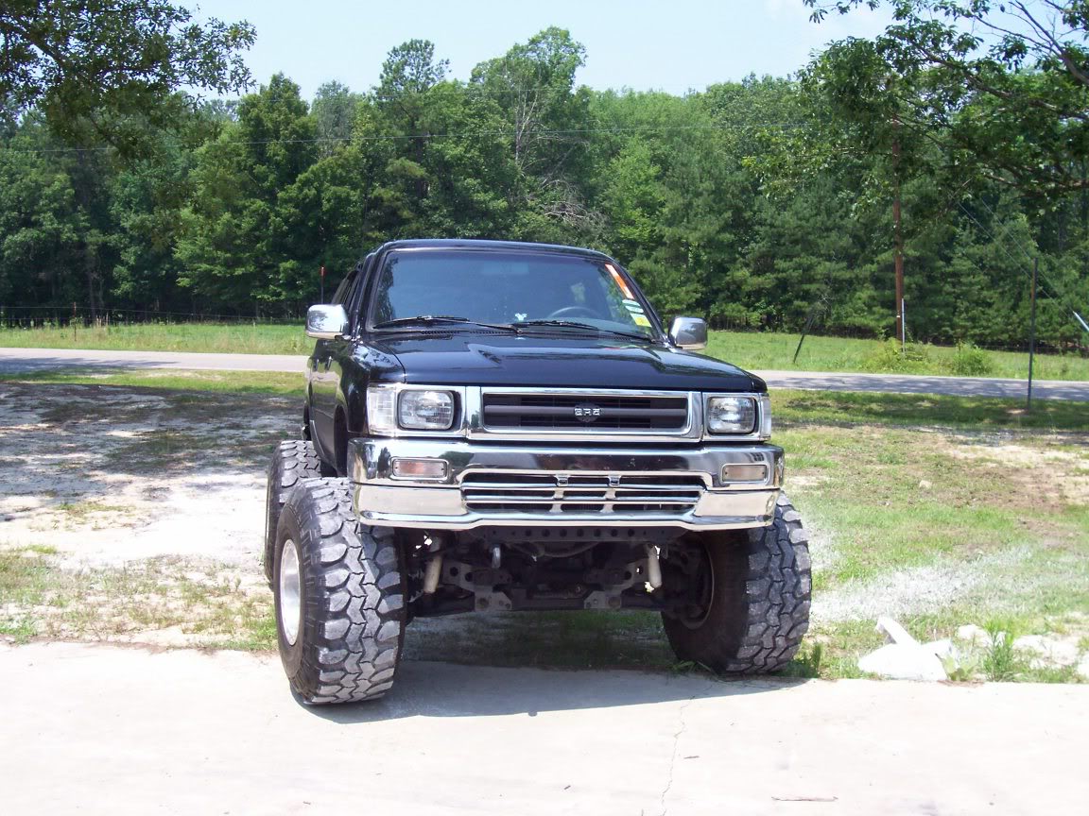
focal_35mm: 42
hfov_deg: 44.8
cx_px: 544
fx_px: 1321
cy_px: 408
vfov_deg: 34.3
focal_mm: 7
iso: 80
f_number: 5.6
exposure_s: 1/217
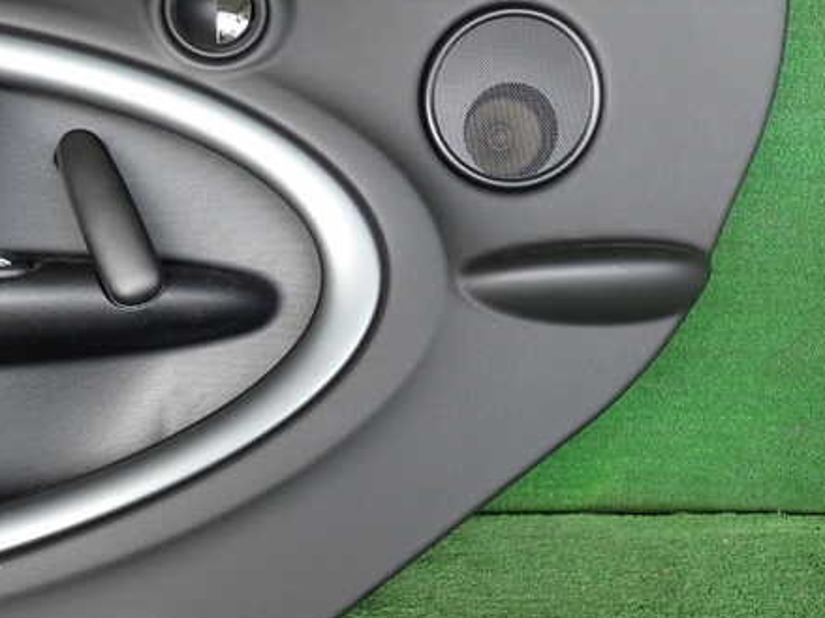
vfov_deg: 35.1
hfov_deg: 45.2
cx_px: 289
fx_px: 977
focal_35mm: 41
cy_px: 331
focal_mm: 5.4
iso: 160
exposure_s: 1/125
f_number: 2.3
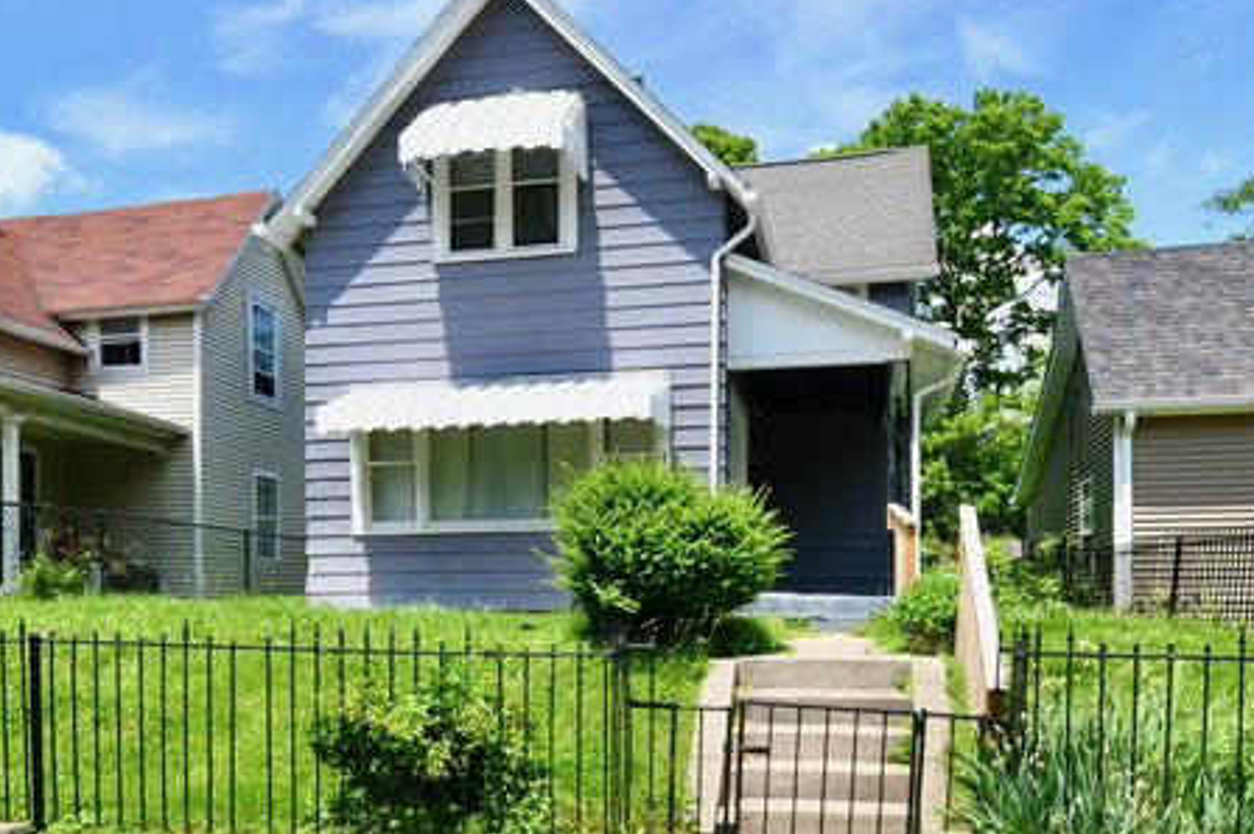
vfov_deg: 73.5
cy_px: 379
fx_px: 557
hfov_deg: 96.5
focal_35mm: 16
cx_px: 574
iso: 640
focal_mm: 14
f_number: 14
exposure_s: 1/800
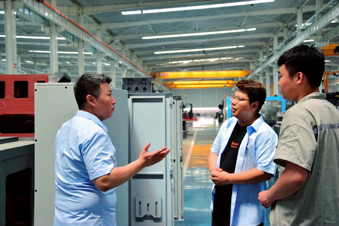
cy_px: 113
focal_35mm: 45
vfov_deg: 29.9
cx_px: 170
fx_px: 424
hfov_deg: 43.6
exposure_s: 1/125
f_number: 4.2
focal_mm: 30
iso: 640
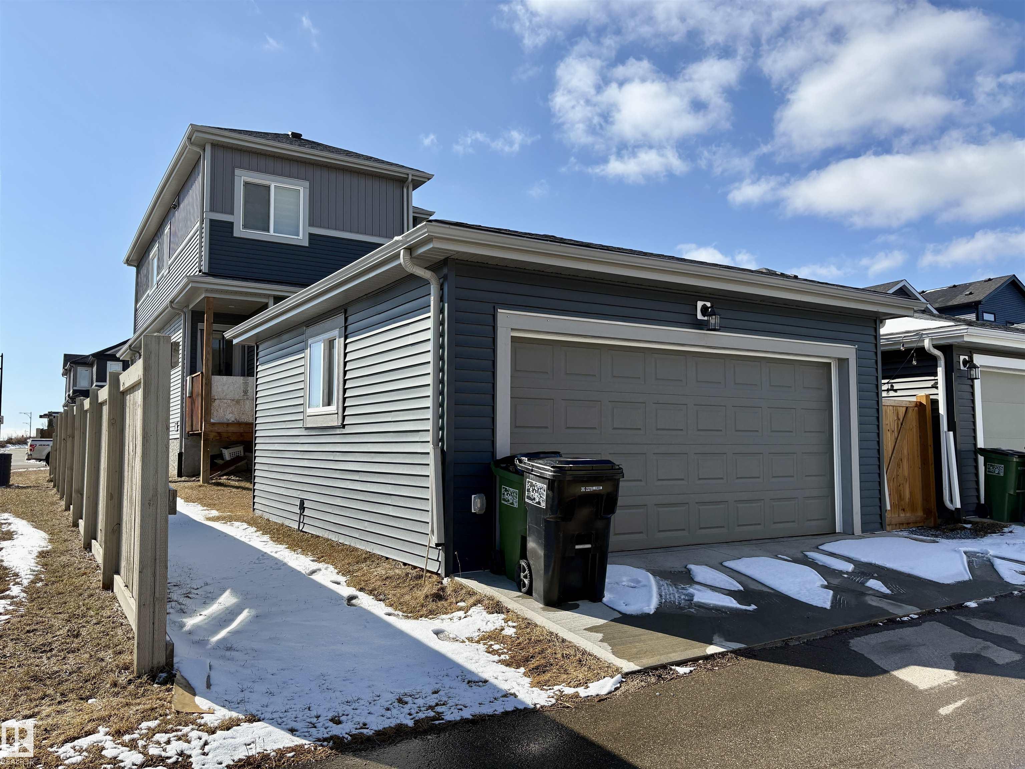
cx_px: 512
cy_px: 384
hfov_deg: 67.3
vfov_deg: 53.1
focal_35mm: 26
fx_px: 770
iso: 50
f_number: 1.6
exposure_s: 1/3279
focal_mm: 5.96
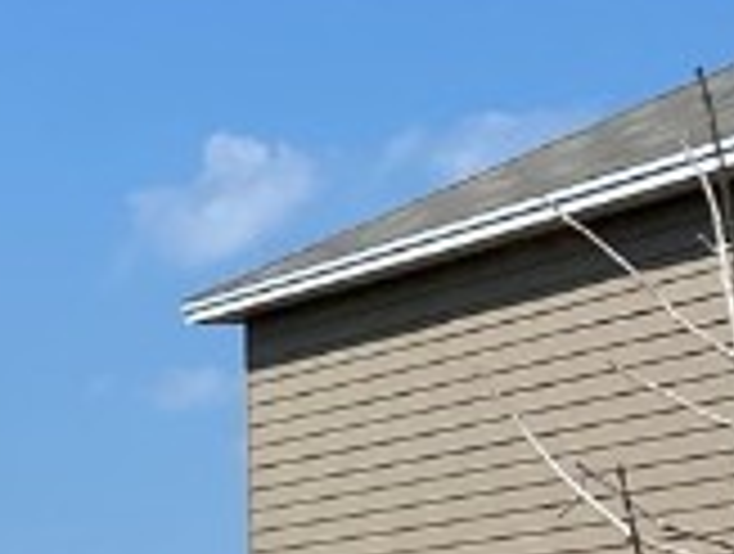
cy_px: 770
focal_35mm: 163
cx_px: -1445
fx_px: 3464
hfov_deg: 9.5
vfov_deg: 9.0
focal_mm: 4.25
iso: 32
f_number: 1.8
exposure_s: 1/5236
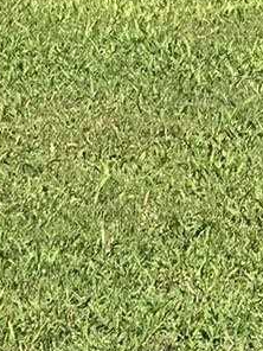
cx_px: 554
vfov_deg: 3.7
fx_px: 5389
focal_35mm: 532
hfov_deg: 2.8
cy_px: -547
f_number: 2.8
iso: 32
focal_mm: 9
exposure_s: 1/585
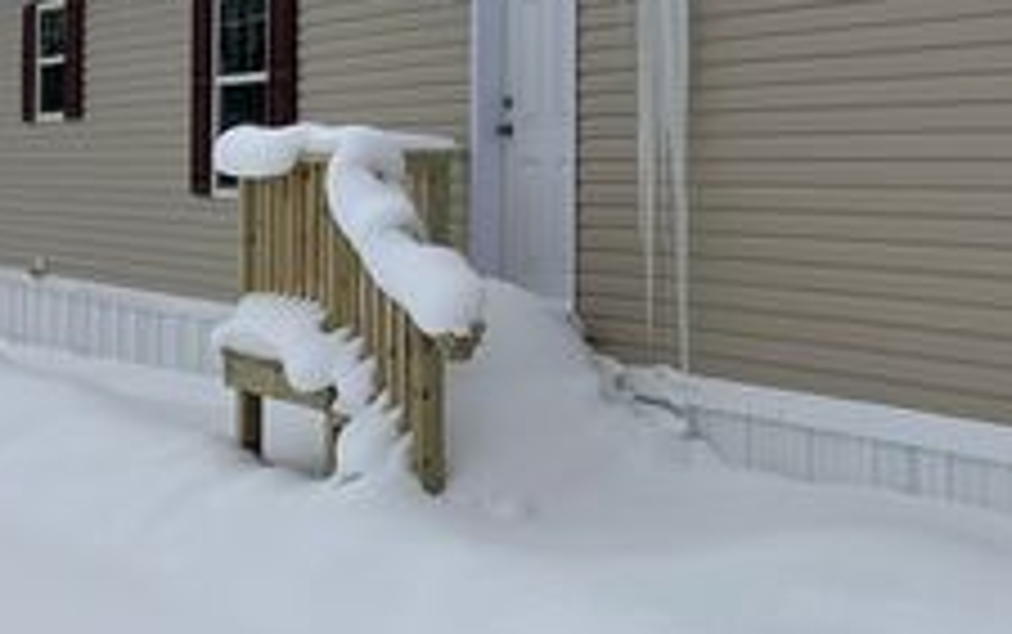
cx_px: 859
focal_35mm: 66
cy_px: 92
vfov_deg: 19.5
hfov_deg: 30.0
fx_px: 1822
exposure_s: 1/4049
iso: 32
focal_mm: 3.99
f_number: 1.8
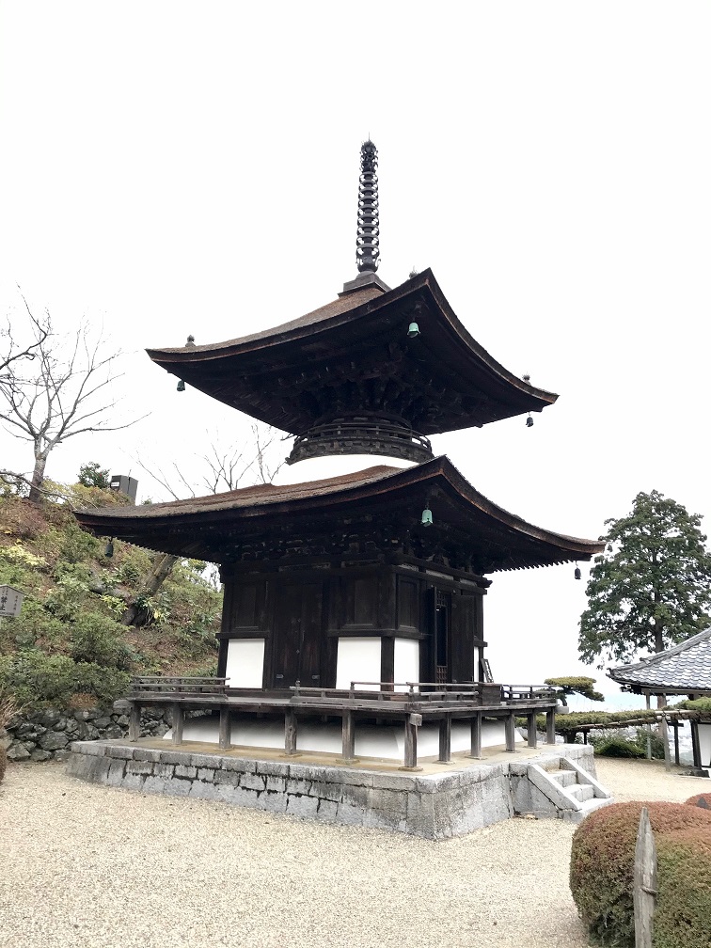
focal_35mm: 28
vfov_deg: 63.4
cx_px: 356
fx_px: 767
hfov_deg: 49.7
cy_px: 474
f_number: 1.8
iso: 25
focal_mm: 3.99
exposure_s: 1/120
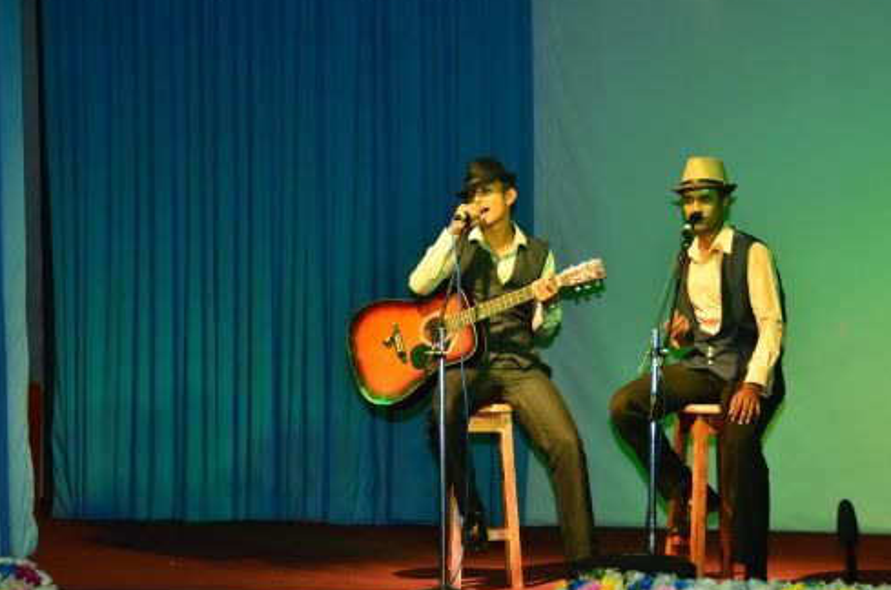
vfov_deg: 12.0
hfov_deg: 18.0
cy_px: 320
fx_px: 2816
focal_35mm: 114
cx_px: 541
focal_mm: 62
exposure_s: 1/60
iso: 400
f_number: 5
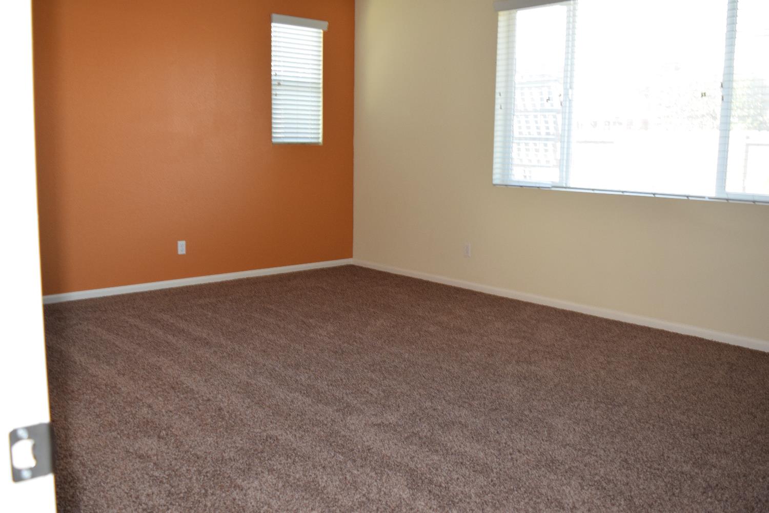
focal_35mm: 33
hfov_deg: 57.2
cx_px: 384
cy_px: 256
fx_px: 705
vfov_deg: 40.0
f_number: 4.5
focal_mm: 22
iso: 800
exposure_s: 1/80
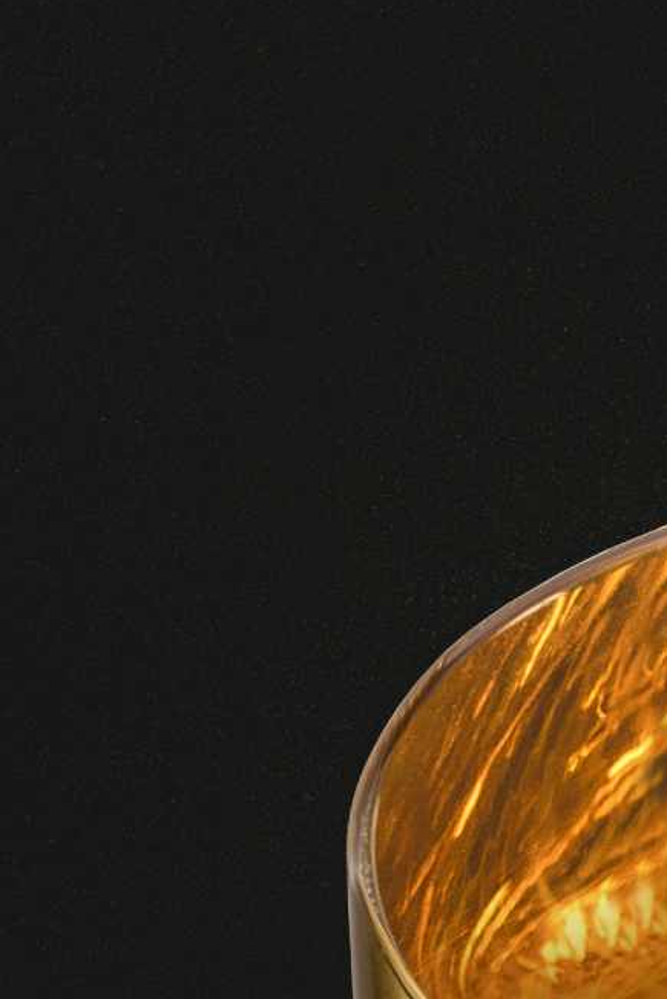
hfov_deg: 1.6
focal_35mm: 832
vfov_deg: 2.5
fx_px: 23109
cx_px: 1466
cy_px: 594
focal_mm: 70
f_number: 2.8
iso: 1000
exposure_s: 1/100
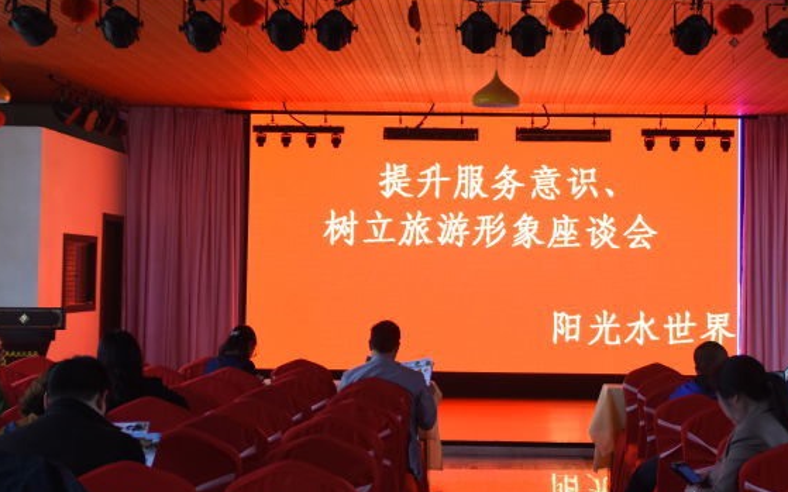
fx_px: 1503
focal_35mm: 70
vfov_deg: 18.6
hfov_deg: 29.3
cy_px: 184
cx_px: 467
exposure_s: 1/100
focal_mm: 32
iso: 1000
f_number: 5
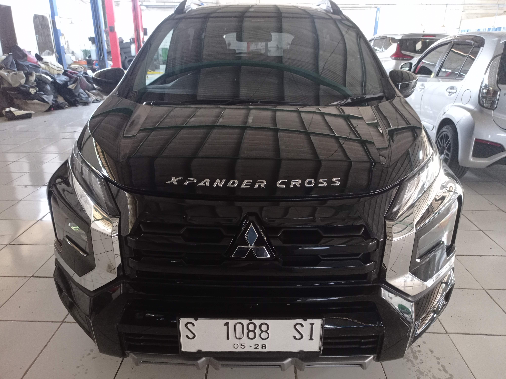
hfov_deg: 63.5
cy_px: 190
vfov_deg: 49.7
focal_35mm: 28
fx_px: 409
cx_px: 253
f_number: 1.79
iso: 493
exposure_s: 1/25
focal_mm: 4.7
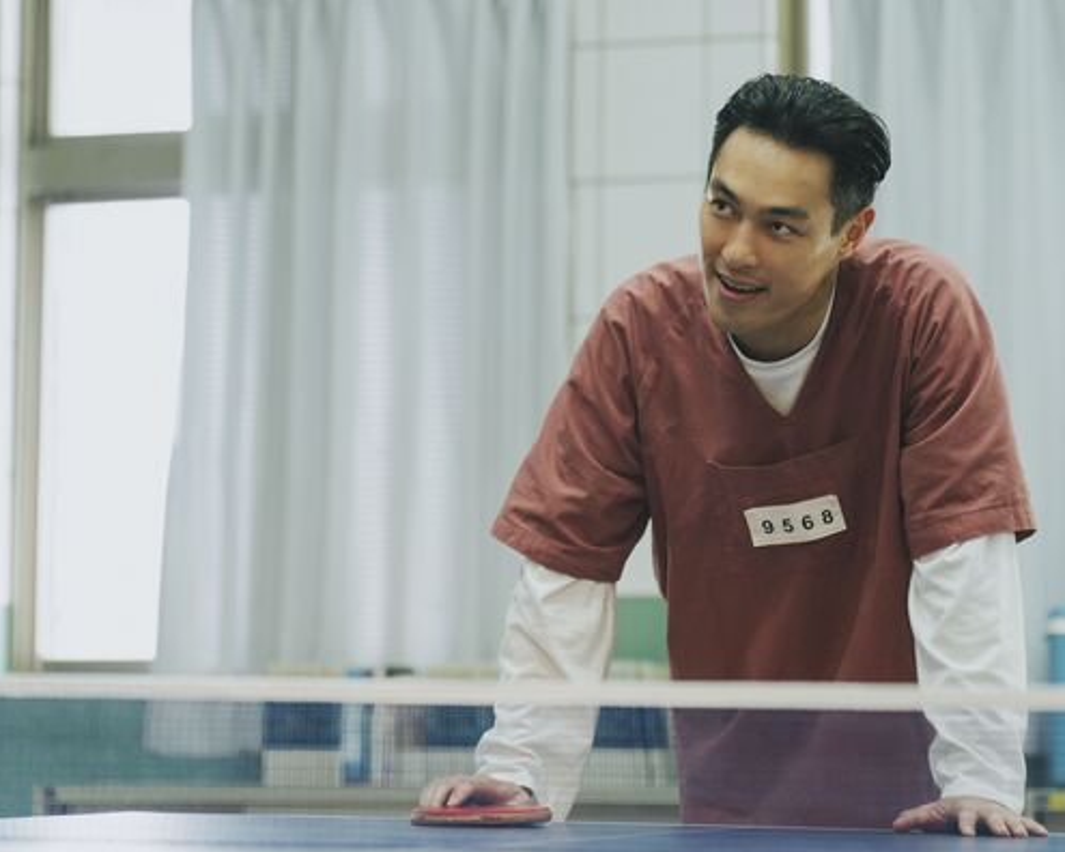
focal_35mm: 116
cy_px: 426
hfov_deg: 16.6
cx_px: 592
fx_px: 3656
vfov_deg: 13.3
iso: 1600
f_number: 2.8
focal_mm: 102
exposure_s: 1/640
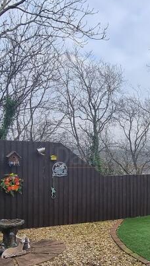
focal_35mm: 36
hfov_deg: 31.3
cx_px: 137
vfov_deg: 54.8
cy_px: 161
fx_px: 254
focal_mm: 2.2
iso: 50
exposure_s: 1/454
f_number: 2.2
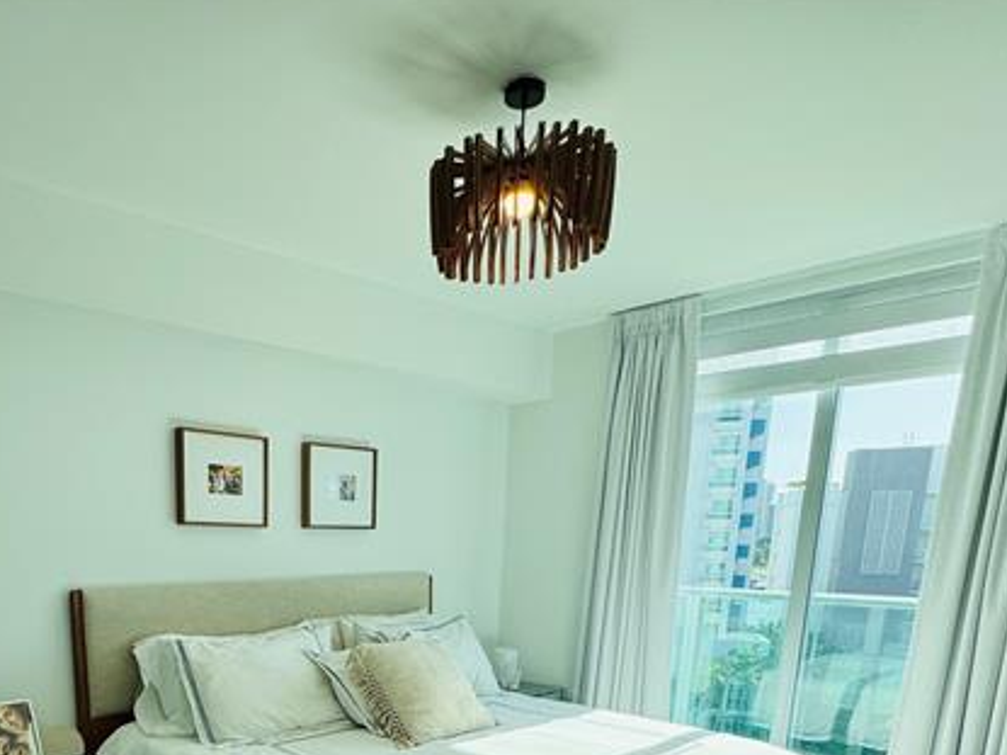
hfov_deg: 63.4
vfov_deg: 45.3
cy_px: 714
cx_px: 320
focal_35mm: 27
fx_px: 785
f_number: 2.2
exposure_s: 1/537
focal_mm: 2.22
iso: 40
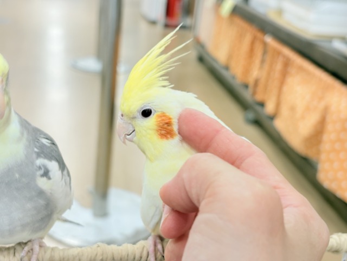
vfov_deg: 28.0
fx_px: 521
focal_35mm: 52
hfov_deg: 36.8
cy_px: 130
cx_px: 174
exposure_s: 1/50
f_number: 1.6
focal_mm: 5.96
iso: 50
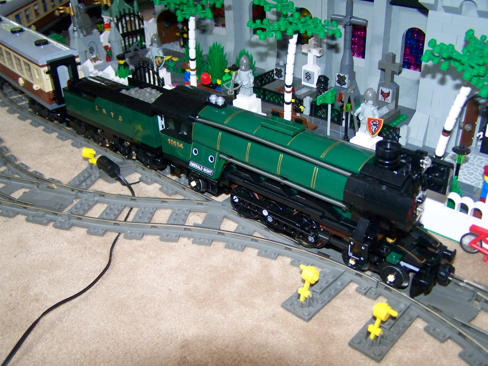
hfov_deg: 49.0
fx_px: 536
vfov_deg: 37.7
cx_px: 244
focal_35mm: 38
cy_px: 183
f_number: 2.8
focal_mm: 6.3
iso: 200
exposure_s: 1/30
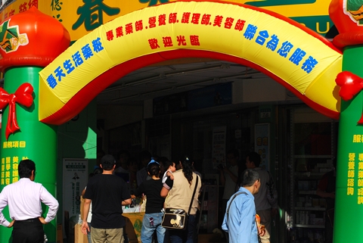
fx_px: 757
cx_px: 182
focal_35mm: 75
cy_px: 122
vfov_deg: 18.2
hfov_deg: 27.0
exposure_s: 1/4000
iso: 400
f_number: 6.3
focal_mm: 50
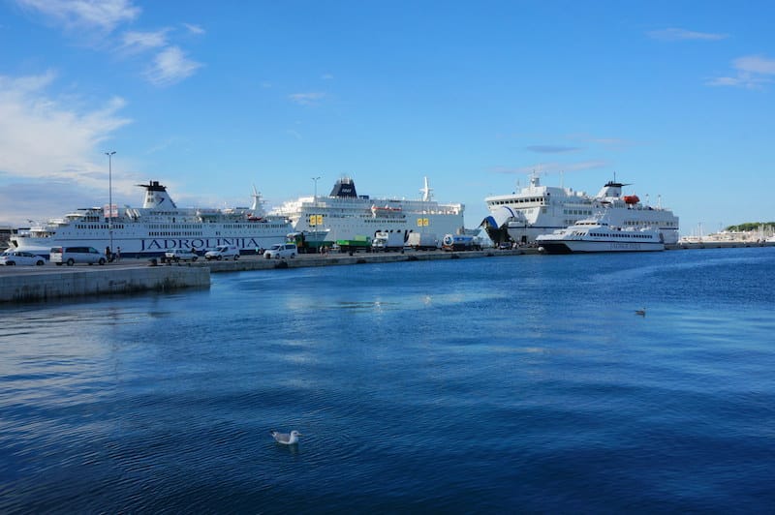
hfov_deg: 57.3
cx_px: 388
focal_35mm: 33
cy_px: 258
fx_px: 710
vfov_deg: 39.9
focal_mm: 22
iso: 125
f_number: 13
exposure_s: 1/200
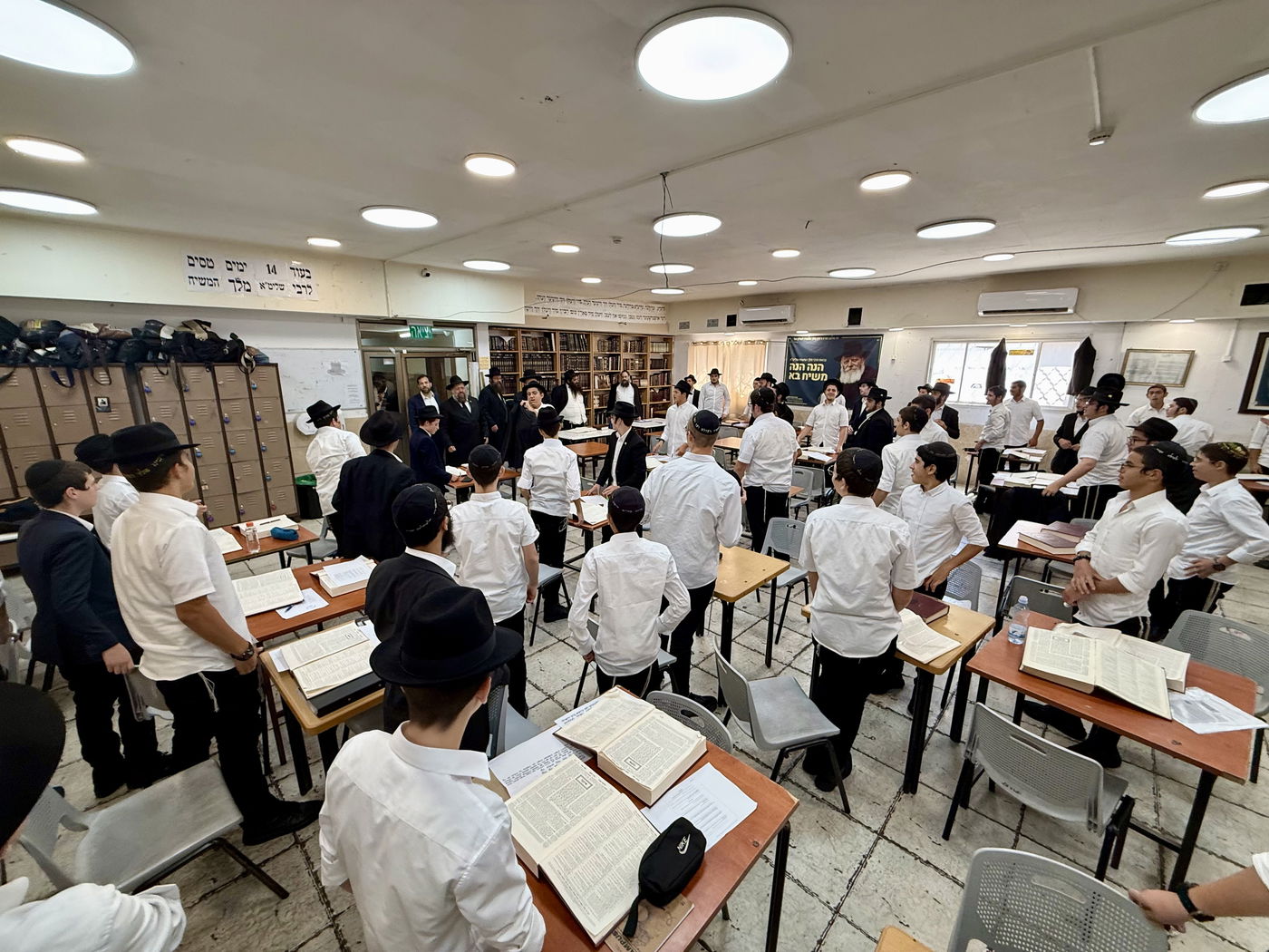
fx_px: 513
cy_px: 476
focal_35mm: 14
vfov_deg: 85.7
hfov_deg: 102.1
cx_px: 634
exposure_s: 1/100
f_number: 2.2
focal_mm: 2.22
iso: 125
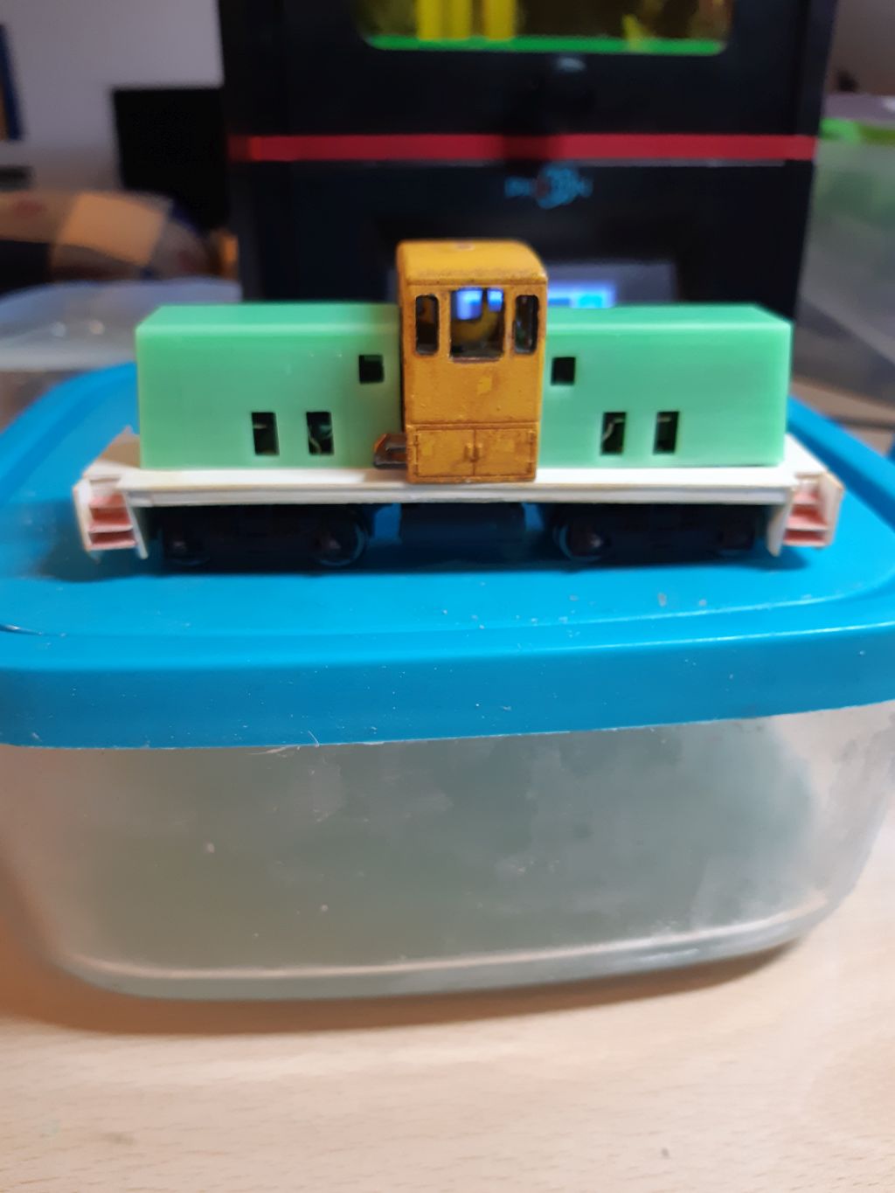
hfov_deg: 53.1
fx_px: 896
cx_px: 448
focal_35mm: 26
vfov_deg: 67.3
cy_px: 596
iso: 160
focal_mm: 3.93
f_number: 1.7
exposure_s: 1/50
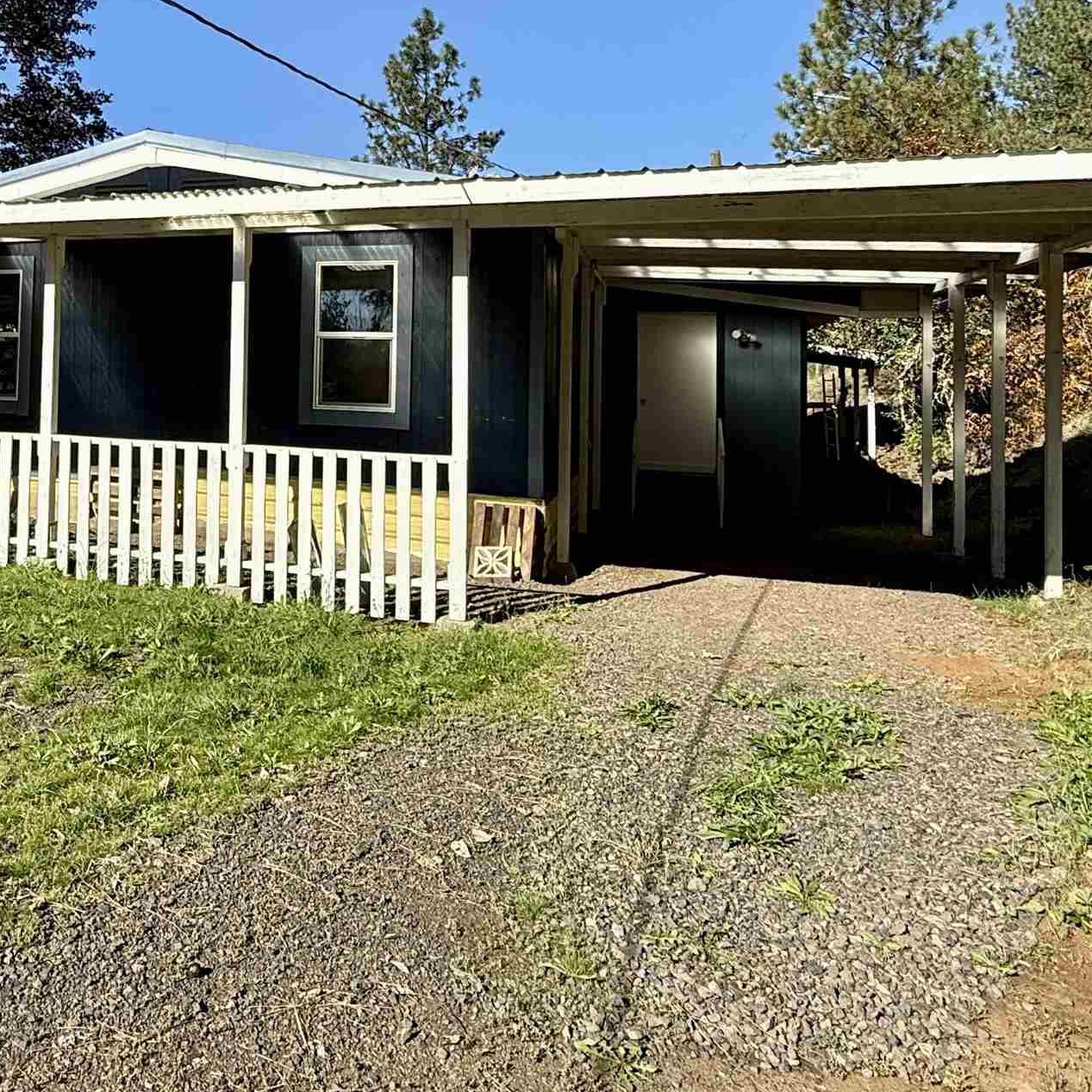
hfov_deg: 51.4
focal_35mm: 30
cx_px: 254
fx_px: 1071
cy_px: 327
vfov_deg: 52.5
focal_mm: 2.22
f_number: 2.2
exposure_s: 1/1961
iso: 50
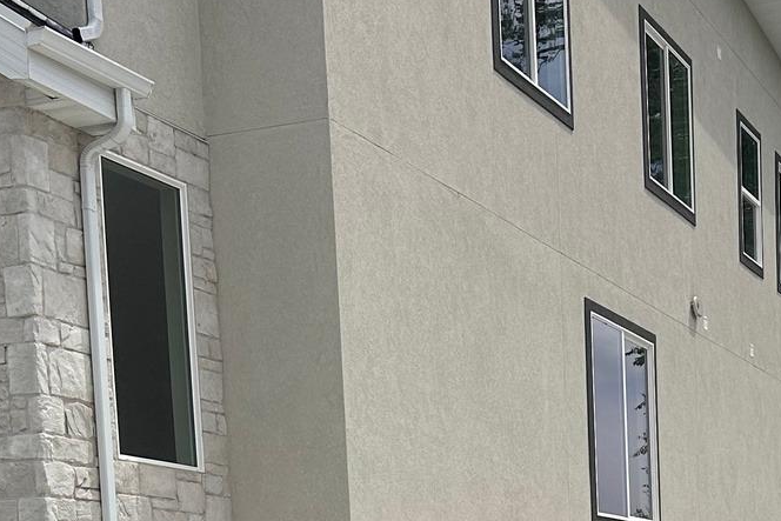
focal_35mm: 77
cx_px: 608
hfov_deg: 25.9
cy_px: 794
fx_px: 1671
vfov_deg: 16.1
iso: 80
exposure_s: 1/9709
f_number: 1.78
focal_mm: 6.86
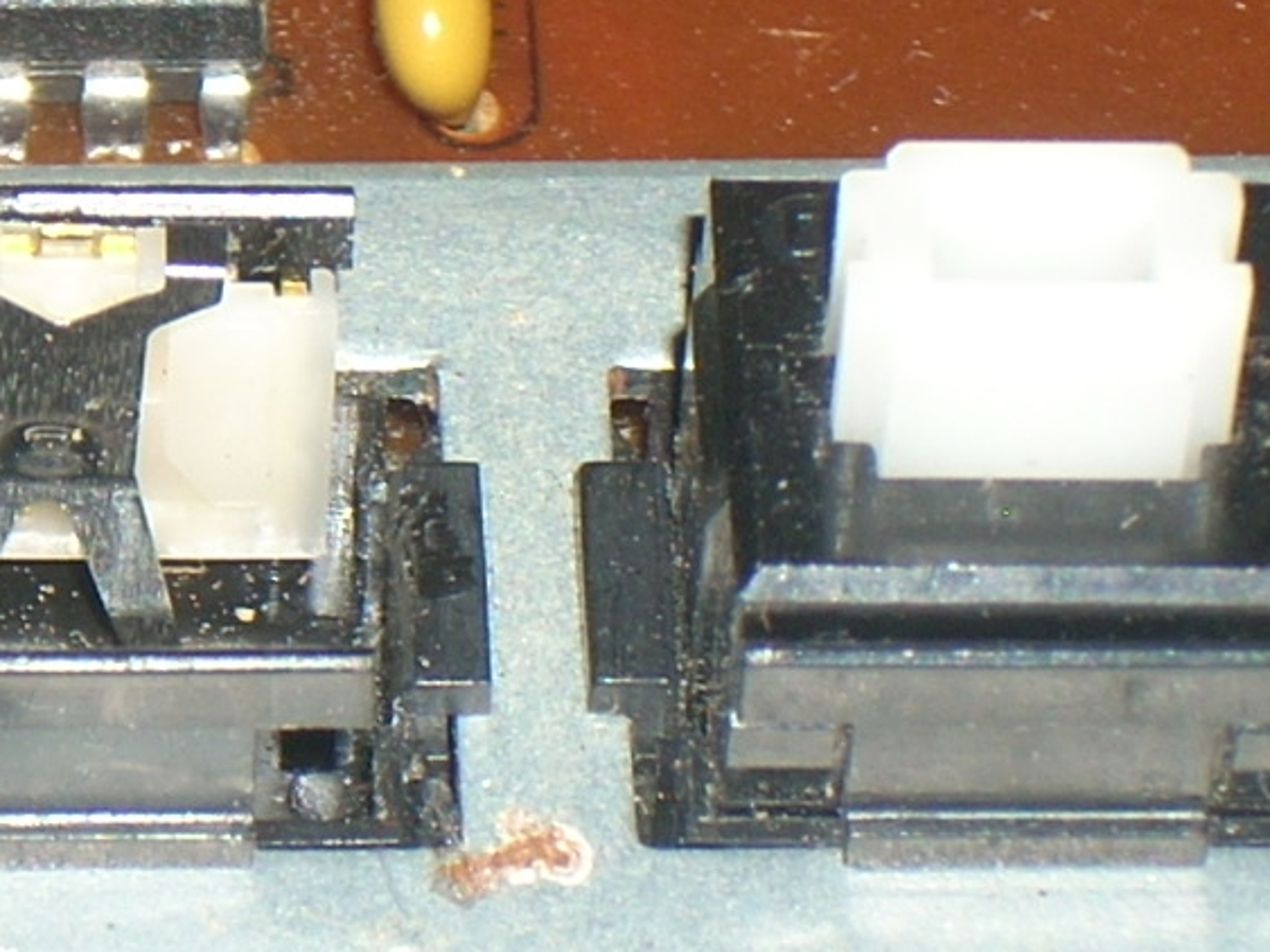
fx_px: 15076
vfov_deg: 3.6
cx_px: 52
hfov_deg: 4.8
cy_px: 456
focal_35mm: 411
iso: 64
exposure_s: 1/60
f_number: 5.2
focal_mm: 18.6
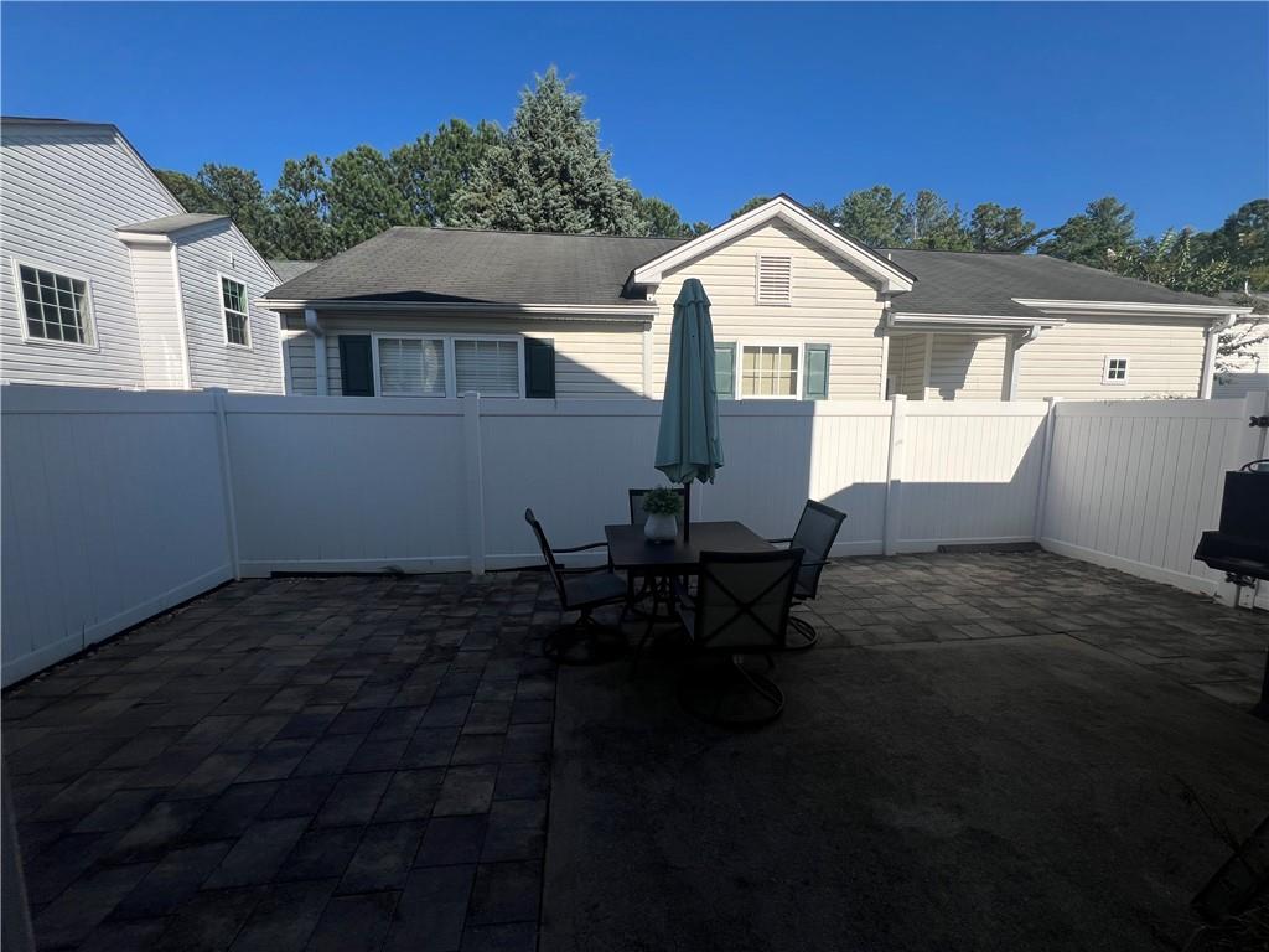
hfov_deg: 106.2
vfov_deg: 89.9
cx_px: 634
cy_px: 476
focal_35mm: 13
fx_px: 477
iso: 32
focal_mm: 1.57
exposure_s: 1/2320
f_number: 1.8
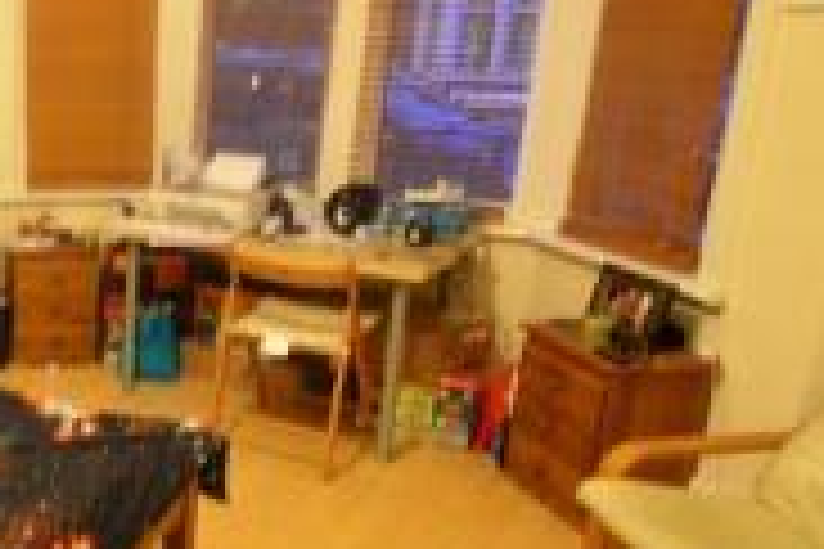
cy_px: 313
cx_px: -9
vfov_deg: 34.2
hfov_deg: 42.4
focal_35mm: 39
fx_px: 893
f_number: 3.5
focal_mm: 10
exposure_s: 1/3
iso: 1600
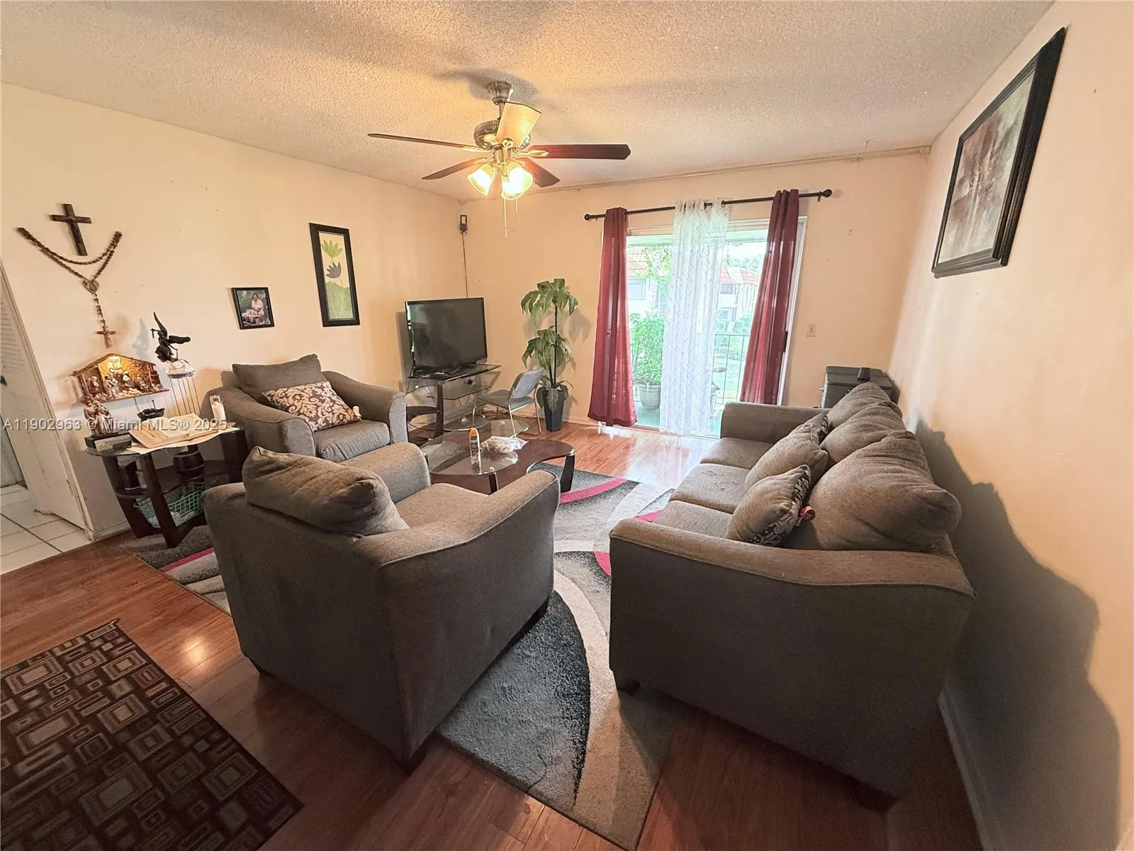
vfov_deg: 85.7
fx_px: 459
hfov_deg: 102.1
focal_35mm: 14
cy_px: 426
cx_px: 567
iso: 320
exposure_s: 1/60
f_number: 2.2
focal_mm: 2.22
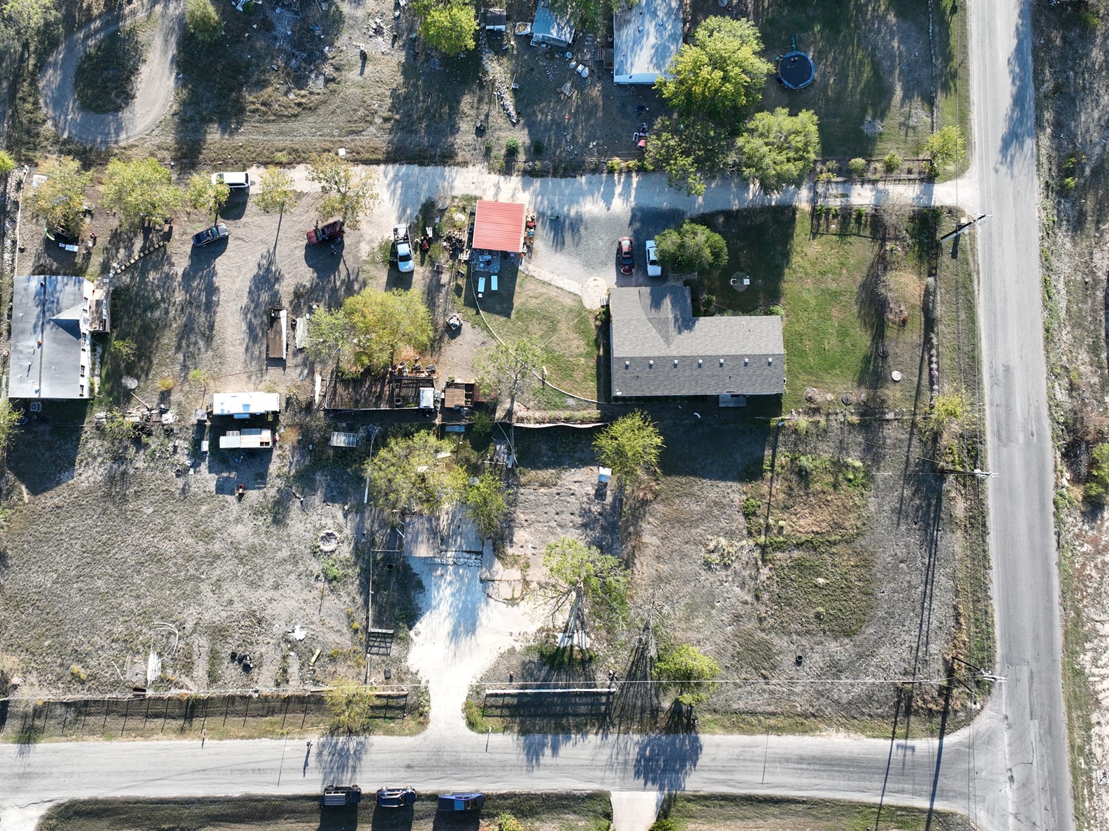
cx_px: 473
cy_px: 389
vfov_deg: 45.4
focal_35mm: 31
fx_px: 993
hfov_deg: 58.1
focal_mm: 12.29
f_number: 2.8
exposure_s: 1/500
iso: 100
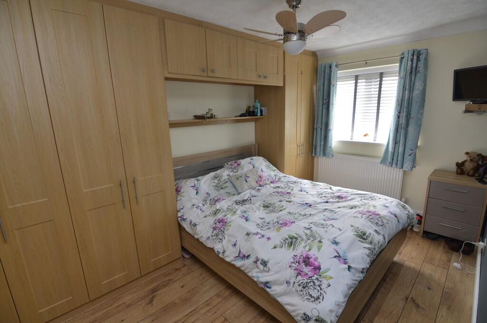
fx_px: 223
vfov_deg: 71.8
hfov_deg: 95.1
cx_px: 244
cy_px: 162
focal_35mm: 16
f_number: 4
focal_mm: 11
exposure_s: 1/60
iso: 560
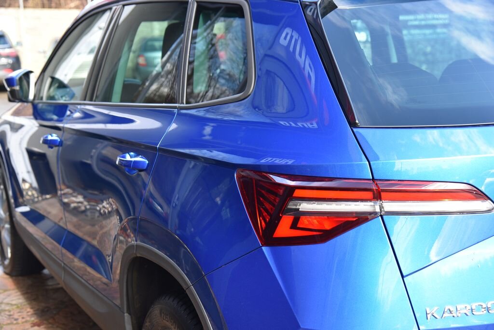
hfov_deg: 38.2
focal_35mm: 52
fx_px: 714
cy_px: 165
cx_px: 247
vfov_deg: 26.0
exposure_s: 1/100
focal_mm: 52
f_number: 5
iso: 500
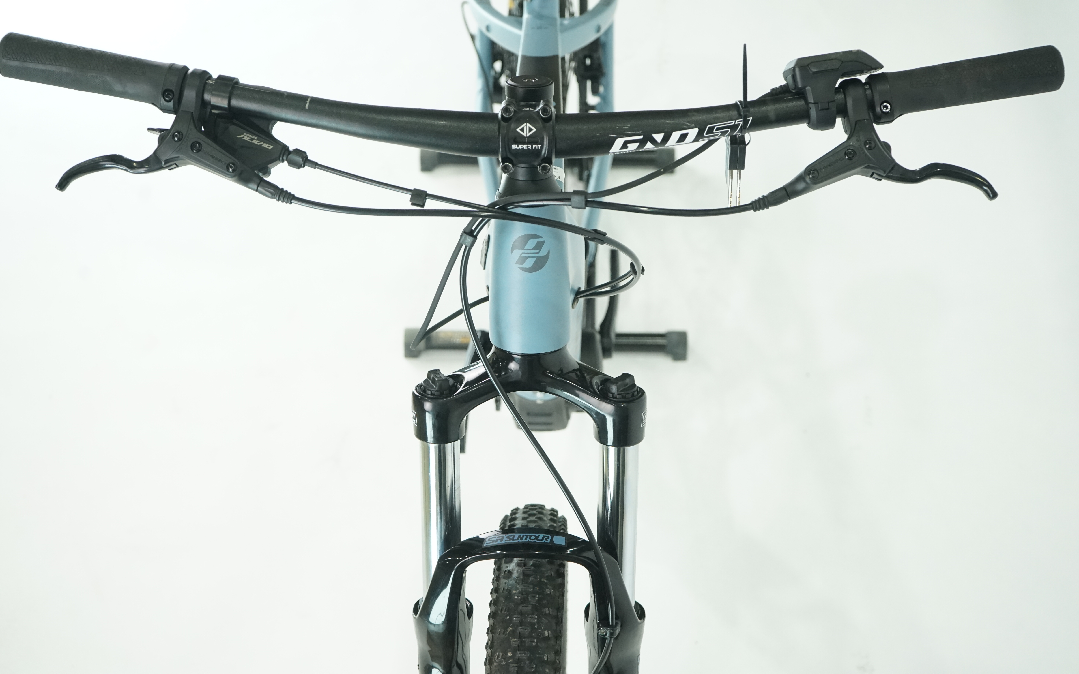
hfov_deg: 36.3
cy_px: 365
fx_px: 1647
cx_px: 531
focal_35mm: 56
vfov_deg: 23.1
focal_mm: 54
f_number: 6.3
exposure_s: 1/200
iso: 2500
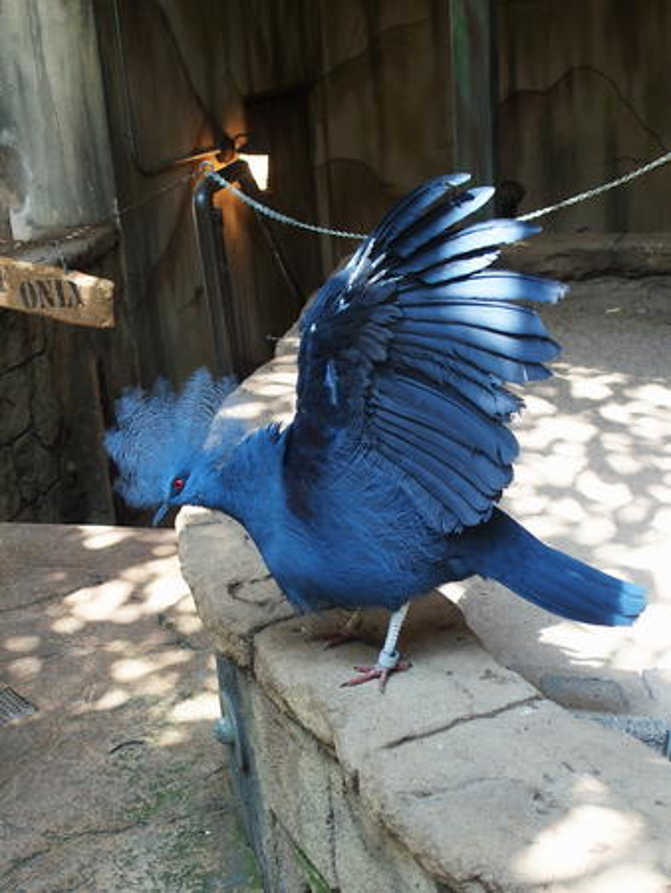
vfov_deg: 38.2
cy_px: 446
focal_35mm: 50
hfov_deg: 29.1
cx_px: 336
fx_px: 1291
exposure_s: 1/100
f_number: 2.8
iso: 200
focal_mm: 10.8
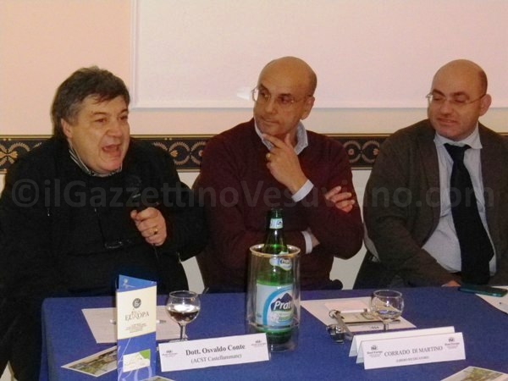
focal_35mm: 85
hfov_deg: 23.0
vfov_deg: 17.4
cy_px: 190
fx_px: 1247
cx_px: 254
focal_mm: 14.9
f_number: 5.2
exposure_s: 1/80
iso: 800
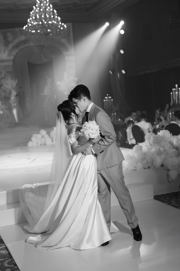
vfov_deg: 34.5
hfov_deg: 23.4
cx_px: 90
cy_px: 136
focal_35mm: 58
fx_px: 435
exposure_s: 1/200
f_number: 2.8
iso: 200
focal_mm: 58
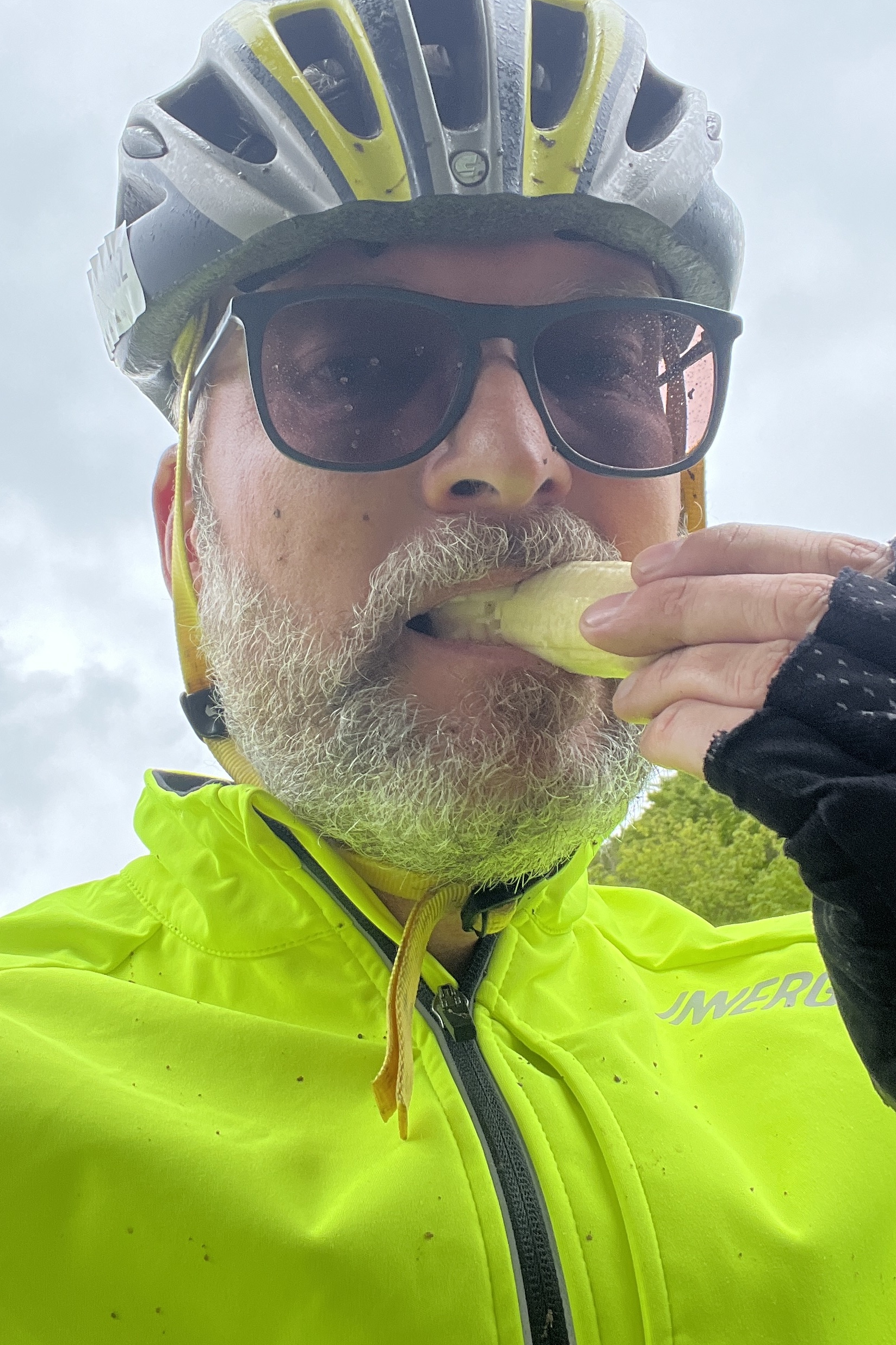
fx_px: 1456
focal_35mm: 39
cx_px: 377
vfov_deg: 49.5
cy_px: 597
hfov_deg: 34.1
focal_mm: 2.71
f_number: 2.2
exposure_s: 1/139
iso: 50
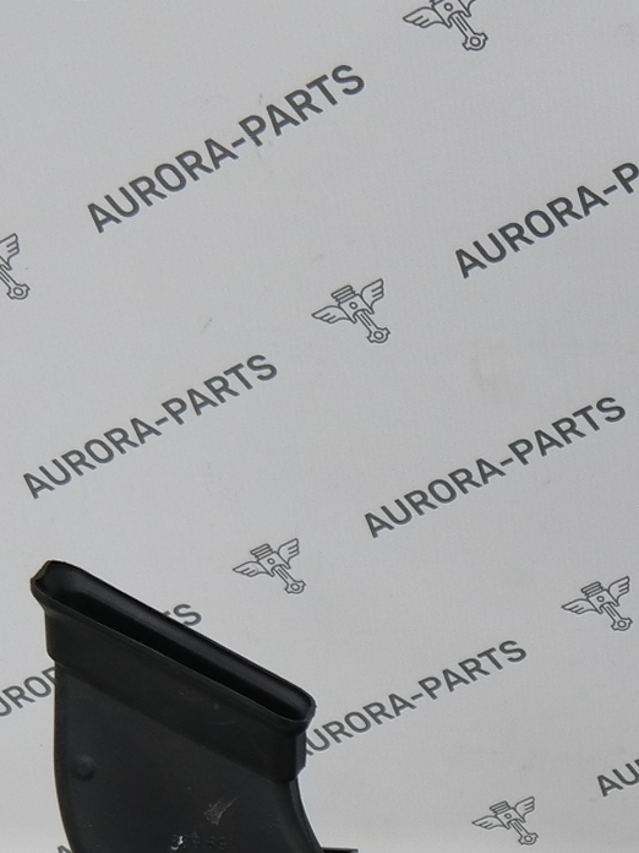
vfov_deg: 17.2
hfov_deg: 12.5
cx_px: 1022
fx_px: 2732
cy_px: 893
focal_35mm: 111
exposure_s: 1/80
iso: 200
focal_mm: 18
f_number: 3.5
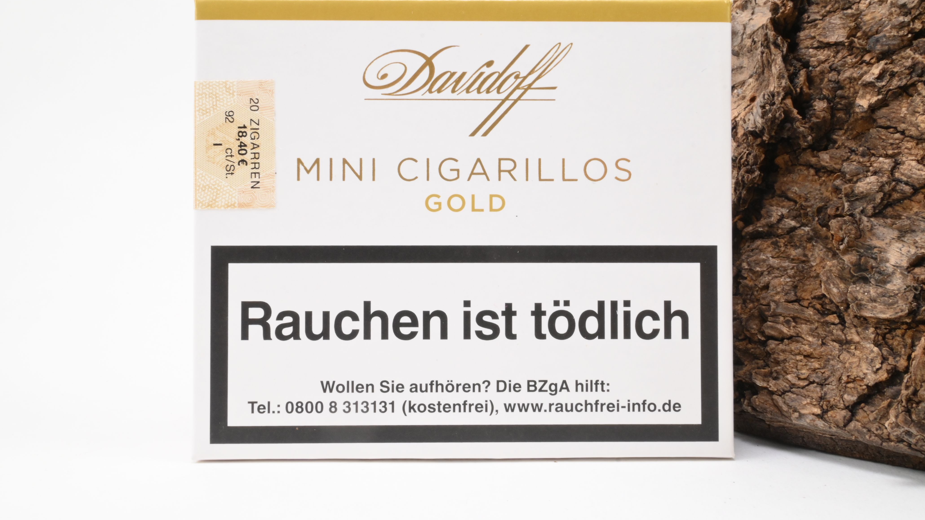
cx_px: 465
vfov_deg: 34.4
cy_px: 235
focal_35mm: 34
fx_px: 840
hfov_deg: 57.6
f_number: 22
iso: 640
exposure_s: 1/15
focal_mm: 21.5
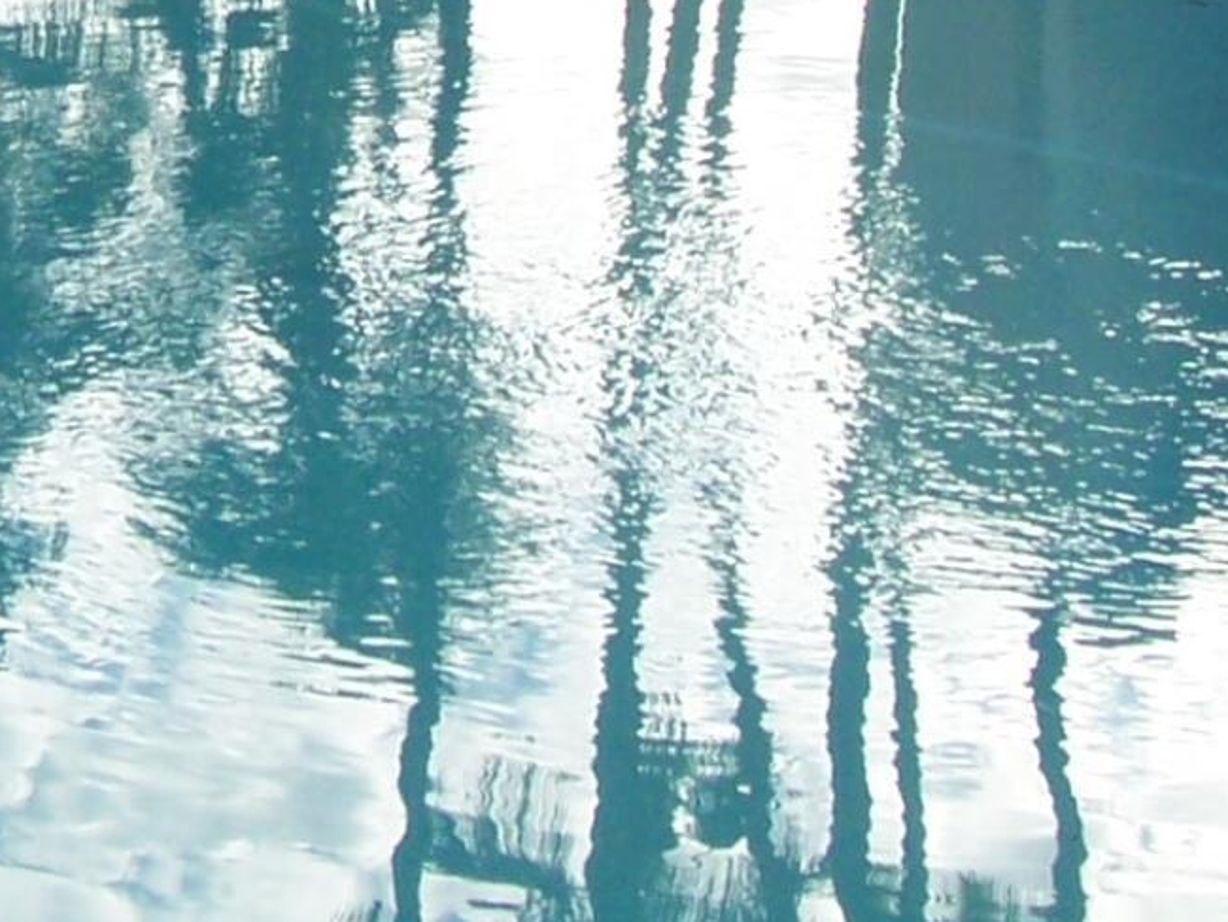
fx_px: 5572
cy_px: -282
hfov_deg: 12.5
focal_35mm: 157
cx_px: 93
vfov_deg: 9.3
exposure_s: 1/320
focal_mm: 5.6
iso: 80
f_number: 5.1
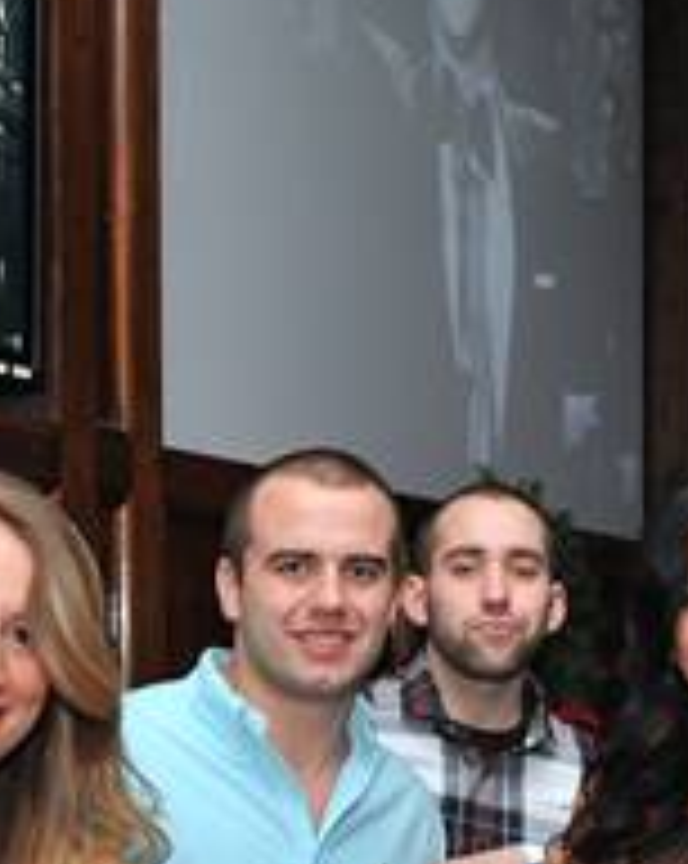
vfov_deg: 23.9
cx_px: 297
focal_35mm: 78
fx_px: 1990
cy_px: 752
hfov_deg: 19.6
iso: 1000
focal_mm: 29
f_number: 6.3
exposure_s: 1/100
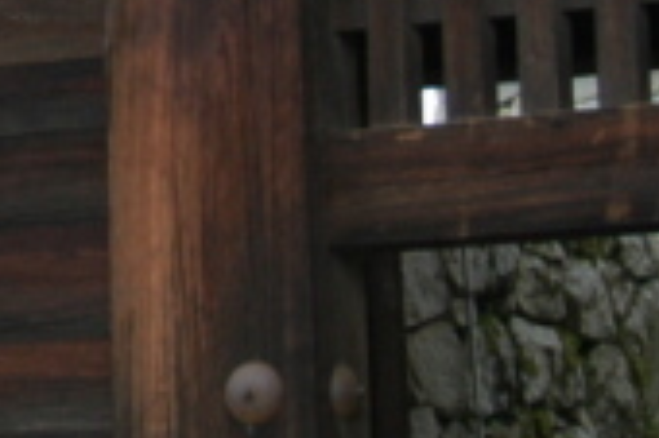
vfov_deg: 6.2
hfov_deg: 9.4
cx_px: -163
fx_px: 3968
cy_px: -382
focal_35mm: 217
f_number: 6.3
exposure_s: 1/160
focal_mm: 24
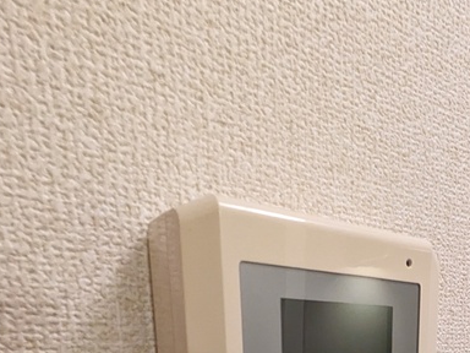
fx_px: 475
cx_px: 395
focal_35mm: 35
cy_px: 431
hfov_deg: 48.7
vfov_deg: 32.8
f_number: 2.2
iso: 713
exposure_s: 1/60
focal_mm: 1.83
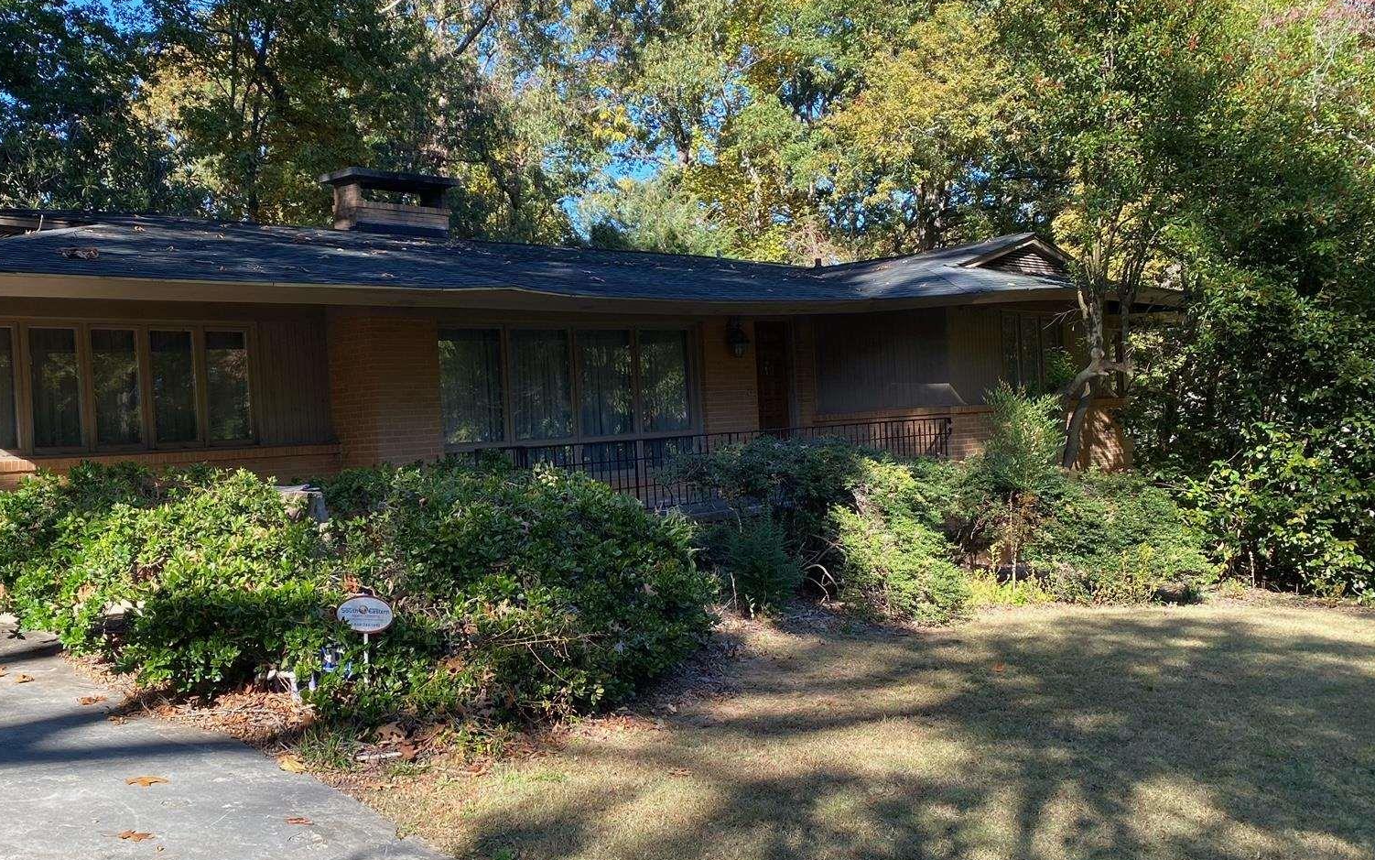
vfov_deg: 34.4
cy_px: 466
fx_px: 1387
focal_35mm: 37
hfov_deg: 51.9
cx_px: 474
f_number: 1.8
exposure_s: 1/428
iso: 32
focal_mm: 4.25
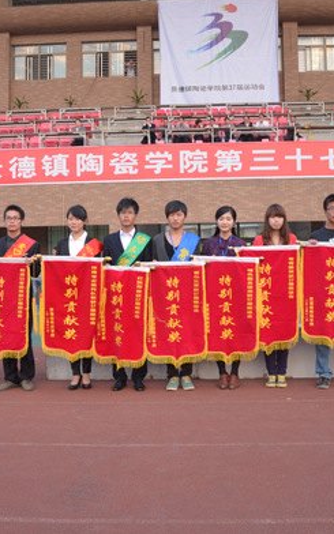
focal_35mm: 42
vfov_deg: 47.2
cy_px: 266
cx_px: 168
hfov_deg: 30.5
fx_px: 612
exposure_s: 1/60
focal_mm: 18
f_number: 3.5
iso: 400
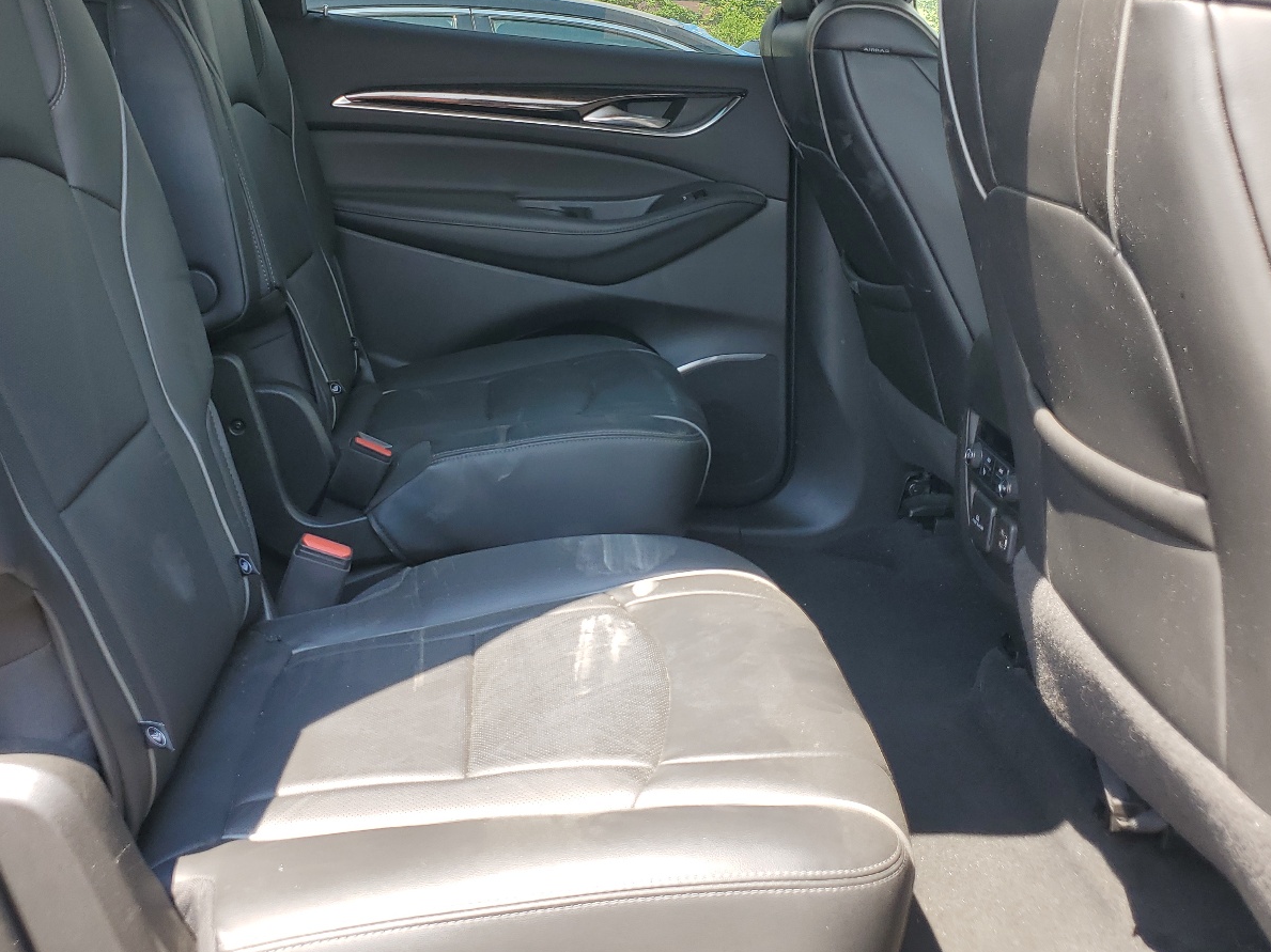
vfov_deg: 40.2
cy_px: 326
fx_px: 1285
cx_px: 545
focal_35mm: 35
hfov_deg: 52.5
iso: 50
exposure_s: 1/286
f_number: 1.5
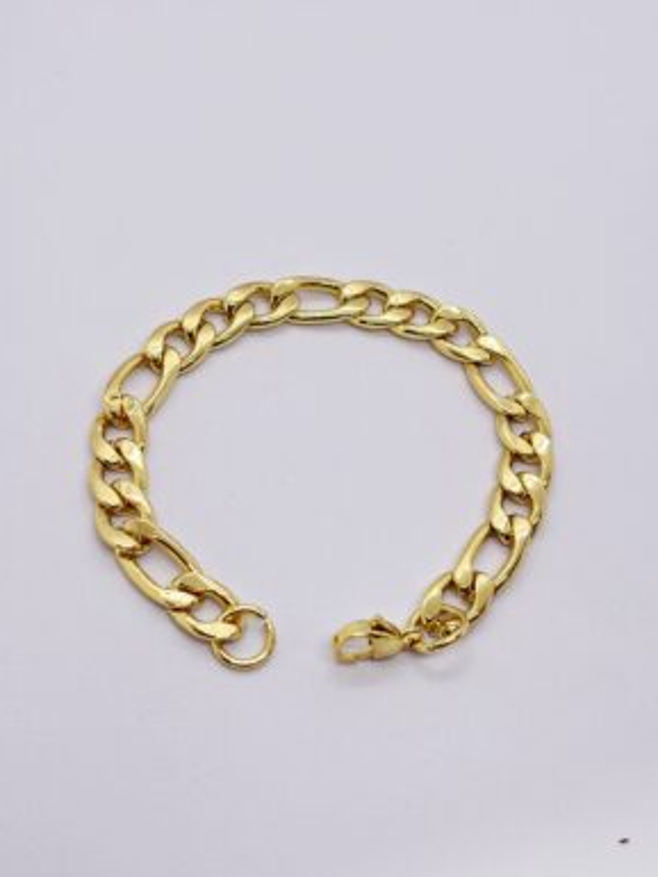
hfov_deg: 27.0
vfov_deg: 35.5
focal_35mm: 54
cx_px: 328
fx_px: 1368
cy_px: 453
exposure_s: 1/169
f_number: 1.6
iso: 32
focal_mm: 5.96
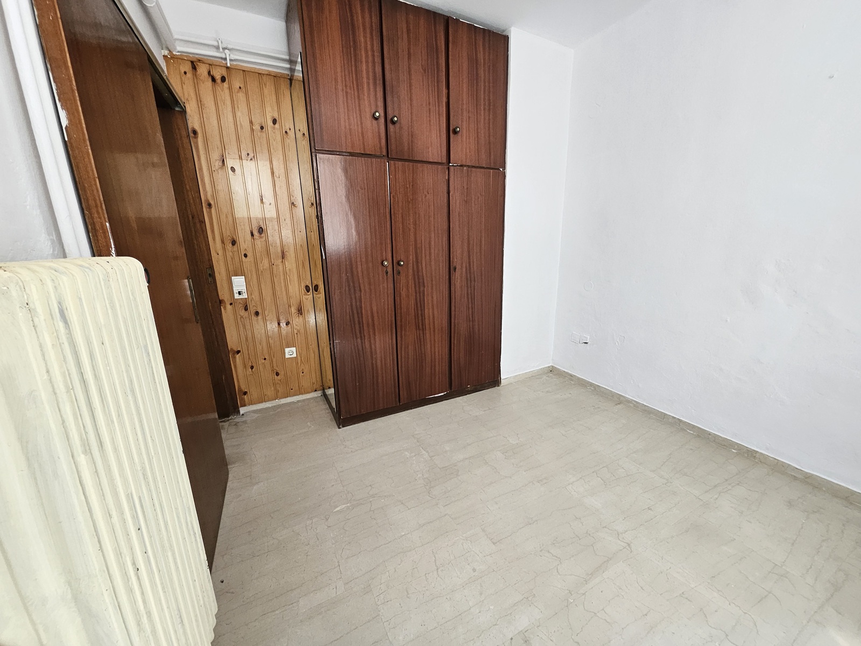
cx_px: 430
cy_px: 323
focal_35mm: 13
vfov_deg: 89.9
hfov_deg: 106.2
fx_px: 323
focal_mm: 1.74
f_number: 2.2
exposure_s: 1/71
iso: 160
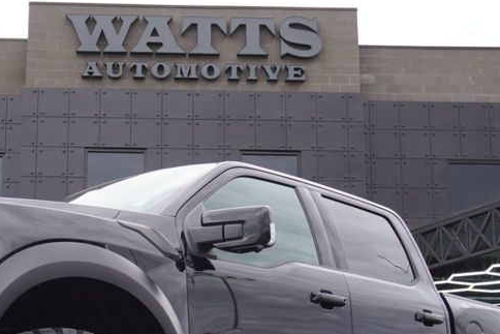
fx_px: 1015
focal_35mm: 73
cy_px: 298
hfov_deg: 27.4
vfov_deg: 18.4
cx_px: 137
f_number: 4
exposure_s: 1/60
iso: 100
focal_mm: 23
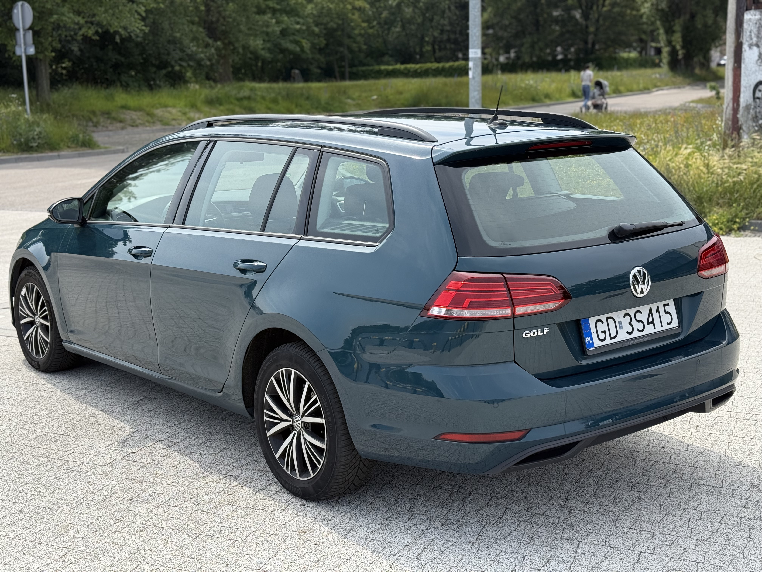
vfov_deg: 30.3
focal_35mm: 48
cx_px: 381
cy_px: 286
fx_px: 1057
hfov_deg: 39.7
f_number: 1.78
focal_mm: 6.76
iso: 80
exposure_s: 1/2494
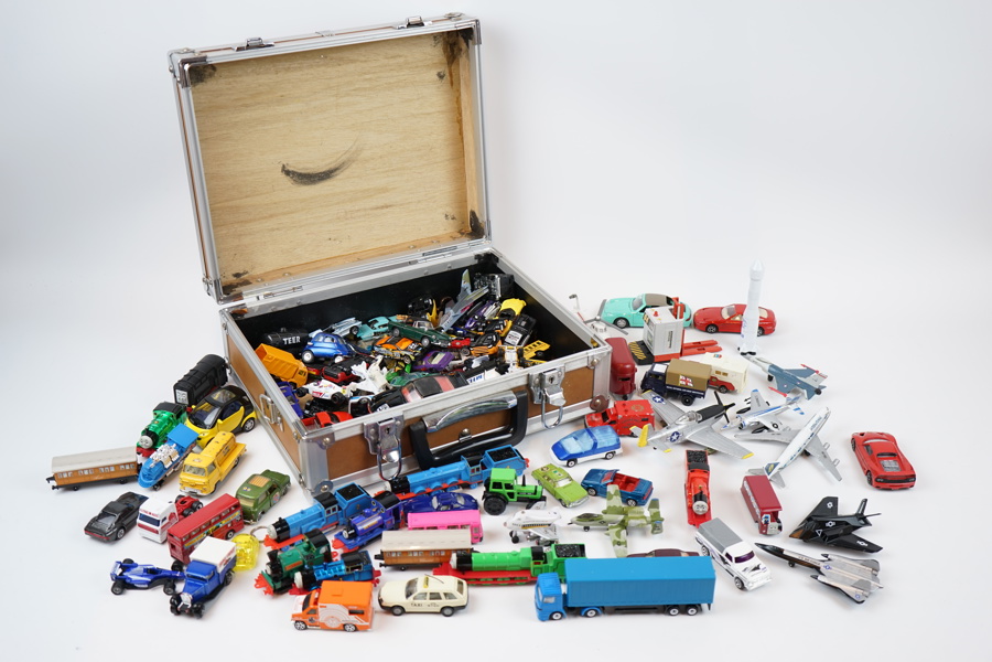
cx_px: 496
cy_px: 331
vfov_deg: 32.6
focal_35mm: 41
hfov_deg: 47.4
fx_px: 1130
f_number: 4.5
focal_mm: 41
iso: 125
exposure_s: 1/60
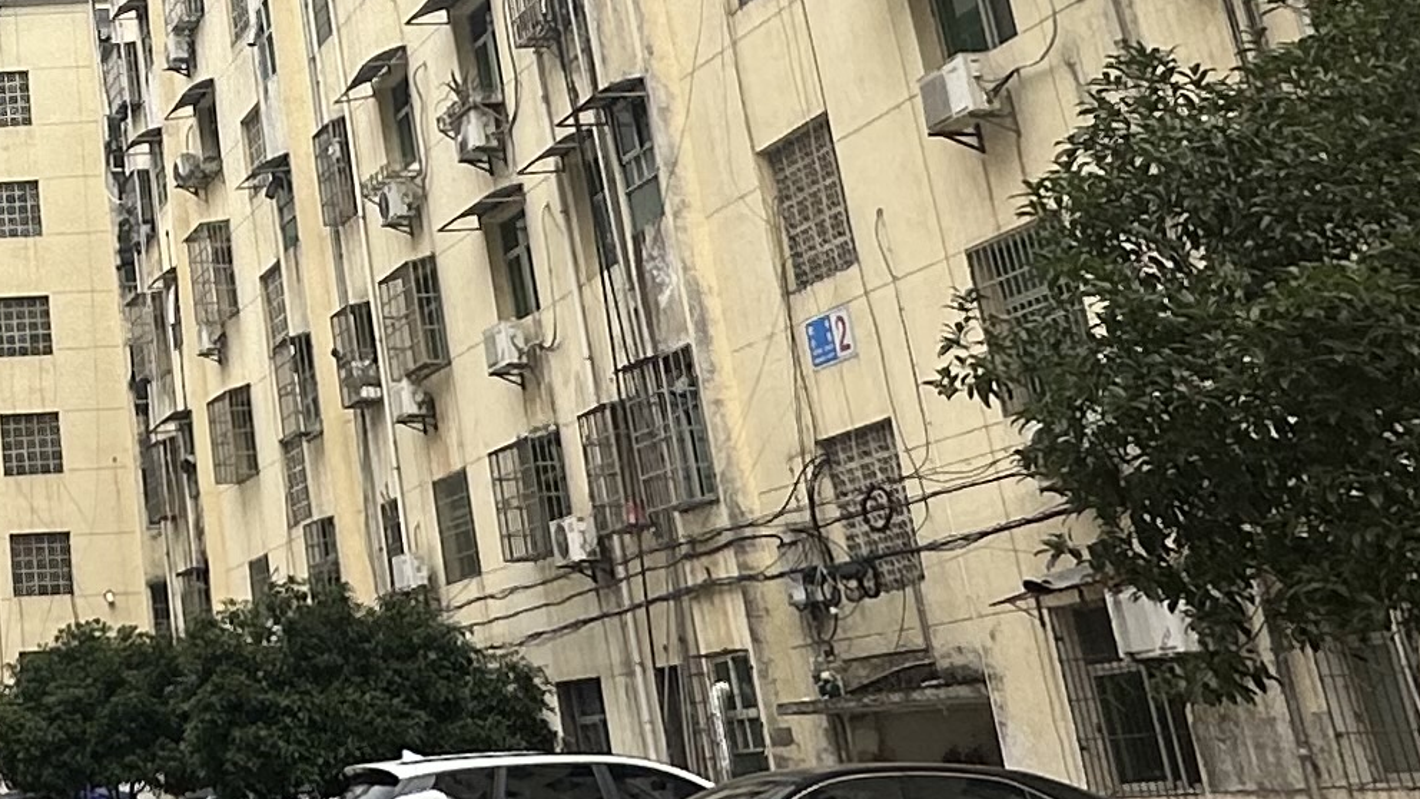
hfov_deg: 29.3
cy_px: -46
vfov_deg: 18.8
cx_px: -271
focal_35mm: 62
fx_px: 2334
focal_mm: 2.22
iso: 40
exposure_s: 1/1825
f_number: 2.2
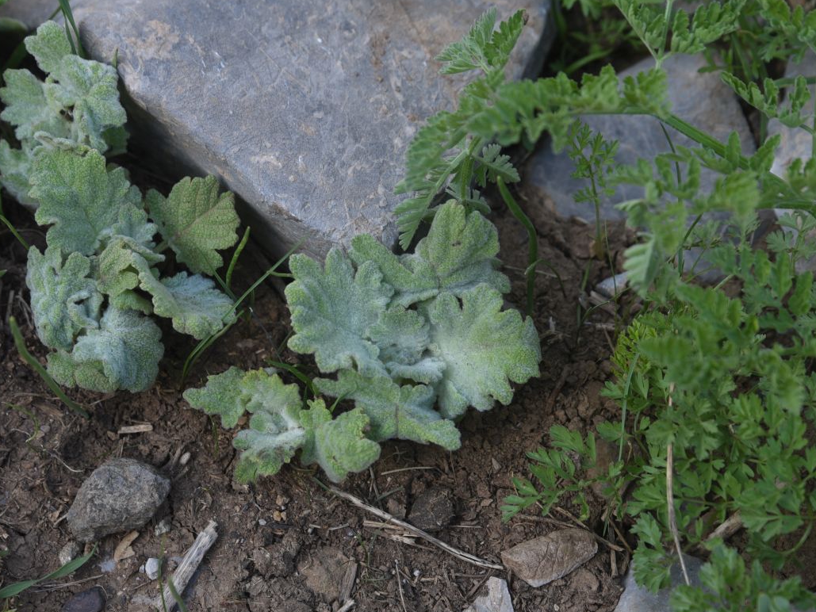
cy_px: 314
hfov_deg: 28.6
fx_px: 1603
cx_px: 407
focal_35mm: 68
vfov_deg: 21.6
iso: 200
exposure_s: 1/125
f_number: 7.1
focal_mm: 56
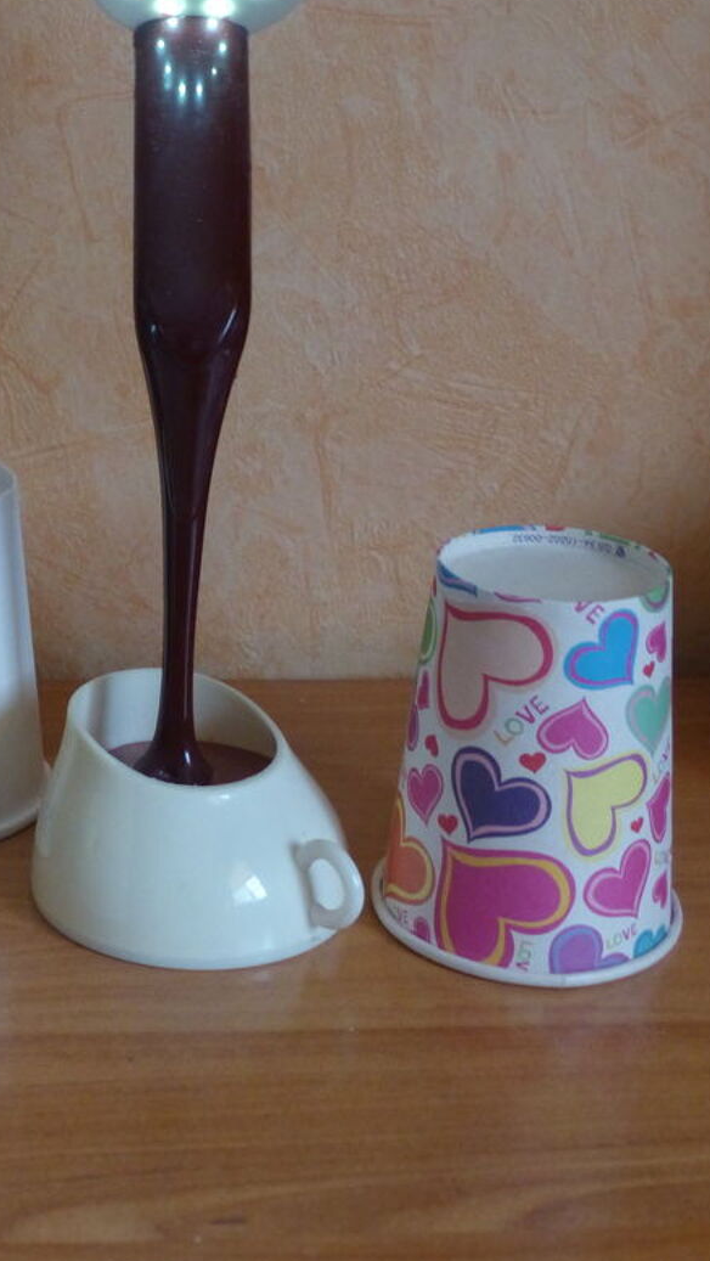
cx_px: 150
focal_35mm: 63
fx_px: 2107
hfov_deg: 19.0
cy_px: 461
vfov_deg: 33.1
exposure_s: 1/10
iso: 400
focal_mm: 8.1
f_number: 2.8
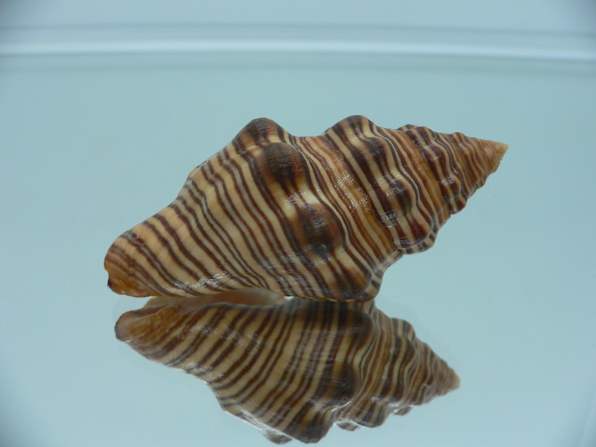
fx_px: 603
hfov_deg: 52.6
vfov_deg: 40.7
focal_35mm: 35
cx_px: 298
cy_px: 224
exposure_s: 1/60
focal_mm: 4.6
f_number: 2.8
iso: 100
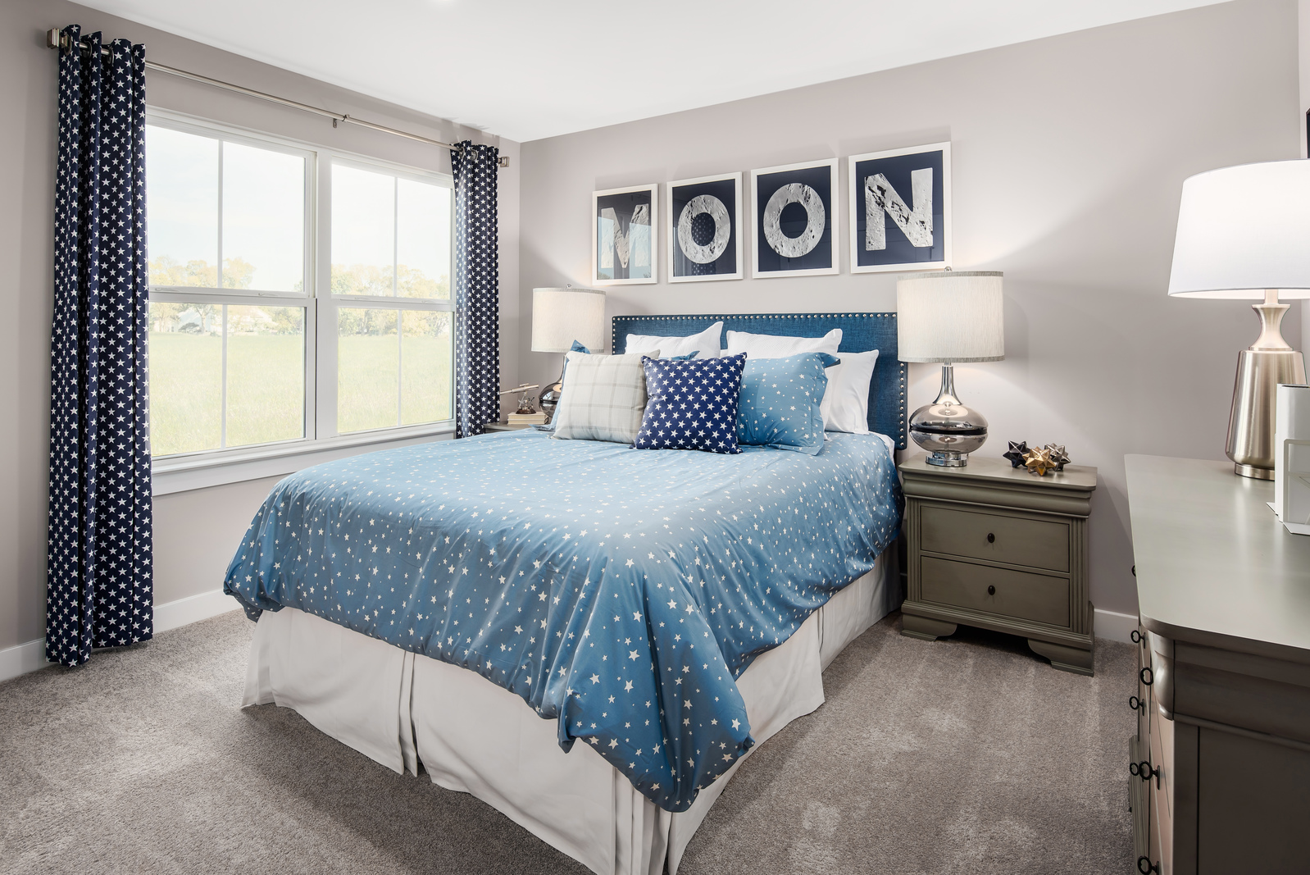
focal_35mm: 19
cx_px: 655
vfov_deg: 64.6
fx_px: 692
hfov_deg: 86.9
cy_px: 438
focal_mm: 19
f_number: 9
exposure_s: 1/250
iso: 200
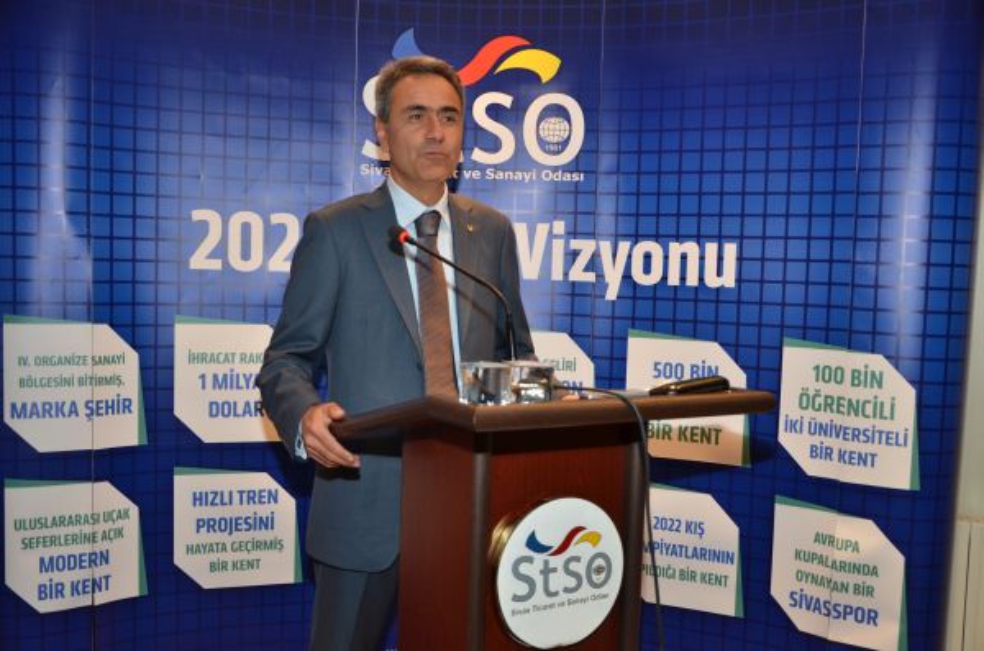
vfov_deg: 36.7
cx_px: 492
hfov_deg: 53.2
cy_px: 326
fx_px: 982
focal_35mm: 36
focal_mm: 24
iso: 800
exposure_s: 1/60
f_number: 4
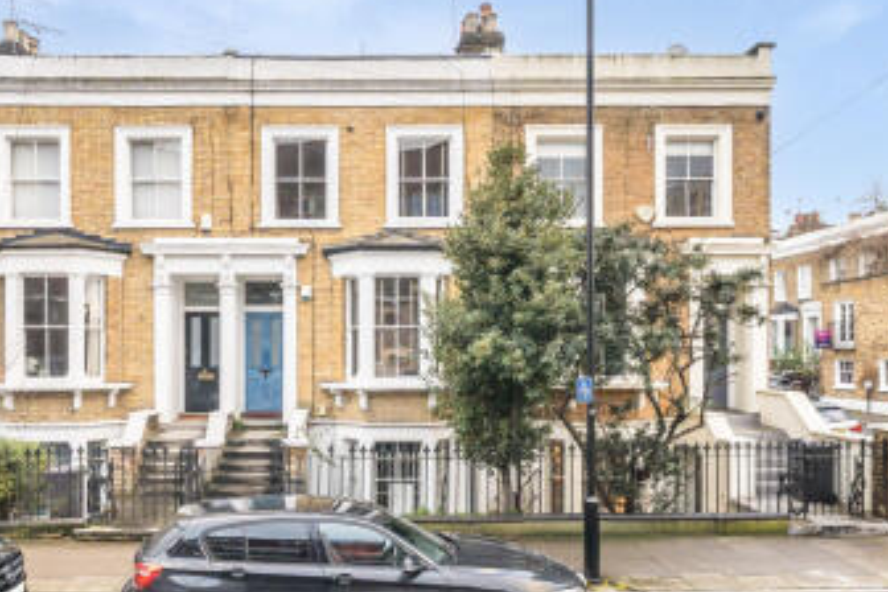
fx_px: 419
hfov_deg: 92.4
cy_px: 297
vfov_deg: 70.4
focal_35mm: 17
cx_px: 370
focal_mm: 12
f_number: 11
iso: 800
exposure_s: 1/50
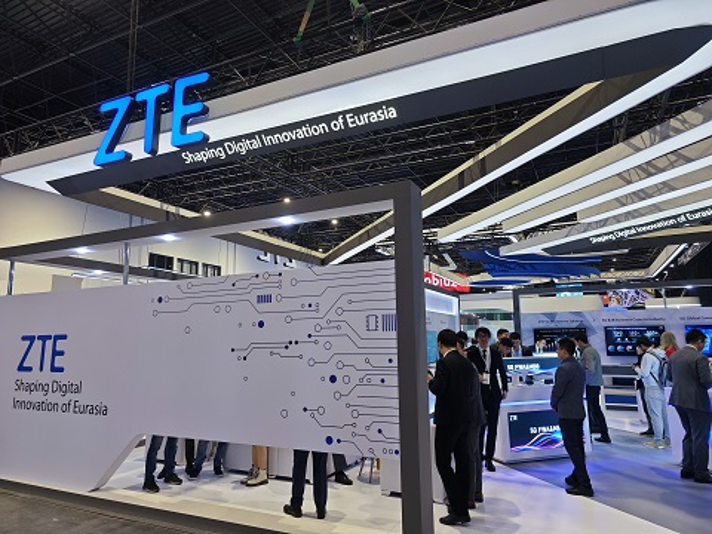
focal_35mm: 23
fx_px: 473
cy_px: 267
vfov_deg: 58.9
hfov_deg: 73.9
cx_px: 356
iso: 160
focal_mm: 7.79
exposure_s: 1/100
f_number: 1.9
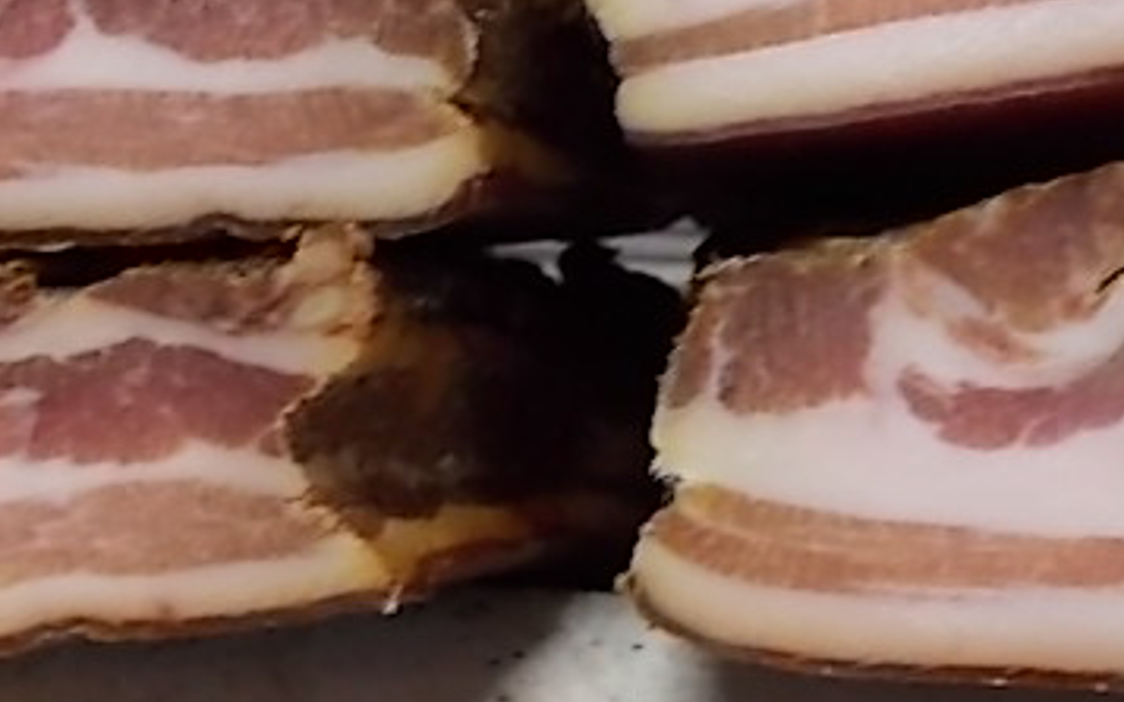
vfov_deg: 22.7
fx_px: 1746
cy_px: 387
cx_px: 655
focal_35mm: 57
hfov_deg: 35.6
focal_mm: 5.3
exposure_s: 1/8
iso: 200
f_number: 3.4
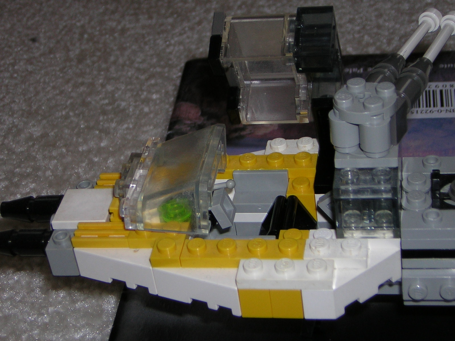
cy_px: 170
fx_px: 1012
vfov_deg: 19.1
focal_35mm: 77
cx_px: 228
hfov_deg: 25.3
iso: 50
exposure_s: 1/60.1
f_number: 3.9
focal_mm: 10.1
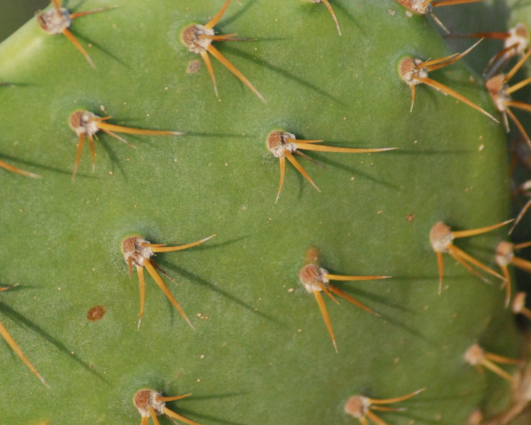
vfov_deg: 3.4
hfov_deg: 4.3
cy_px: 246
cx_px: 117
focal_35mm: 449
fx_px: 7057
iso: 1250
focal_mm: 190
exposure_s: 1/2500
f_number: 6.3
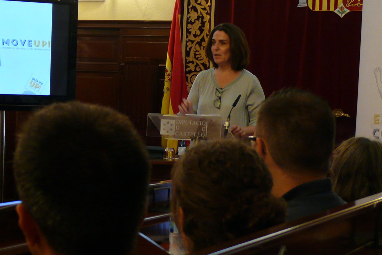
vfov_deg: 12.8
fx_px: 1135
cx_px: 219
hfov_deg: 19.1
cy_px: 105
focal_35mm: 107
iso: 200
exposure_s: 1/20
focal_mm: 12.9
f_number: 3.2
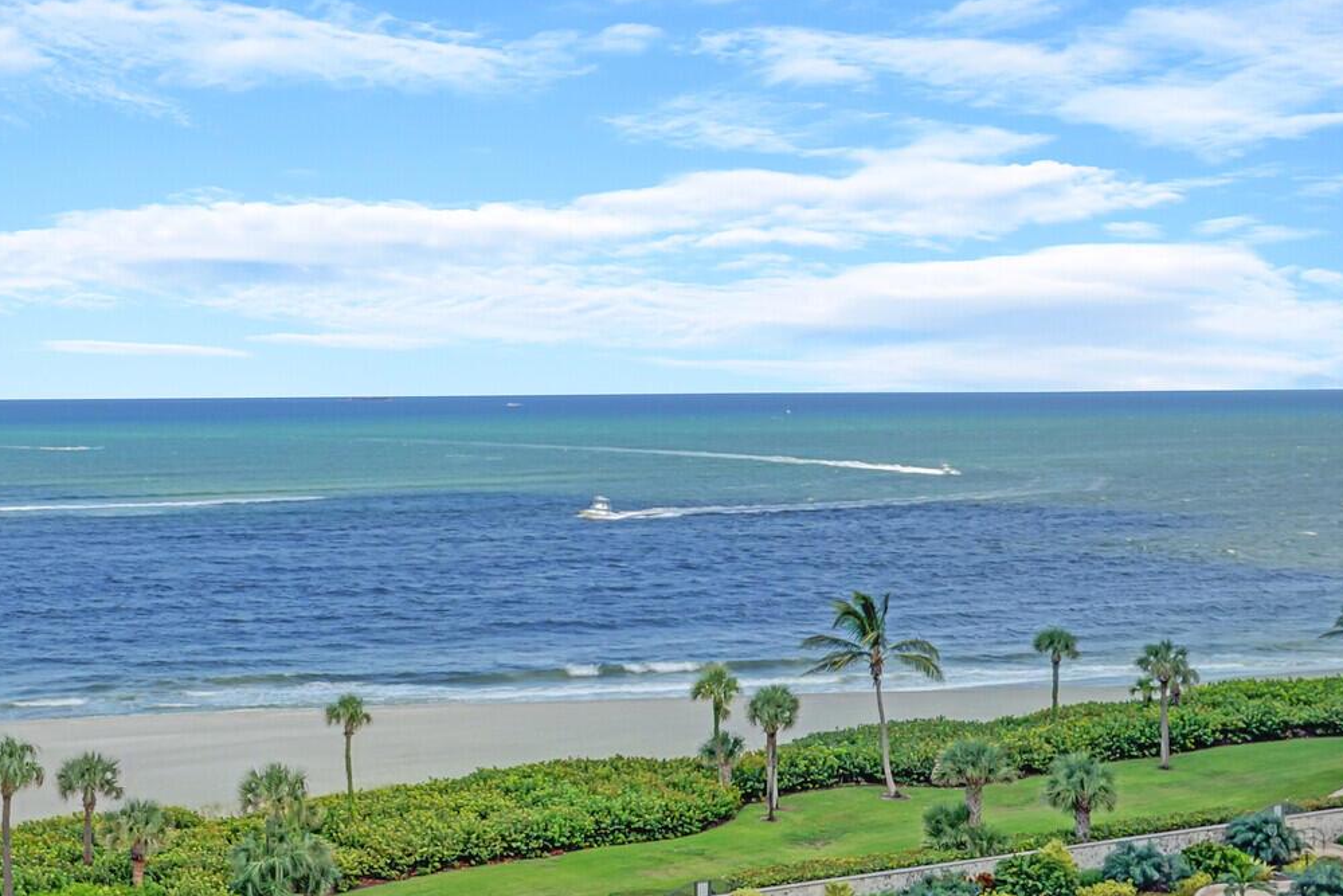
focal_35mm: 48
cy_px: 389
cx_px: 330
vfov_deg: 28.1
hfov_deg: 39.9
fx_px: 1791
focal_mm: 30
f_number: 11
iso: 320
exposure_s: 1/640
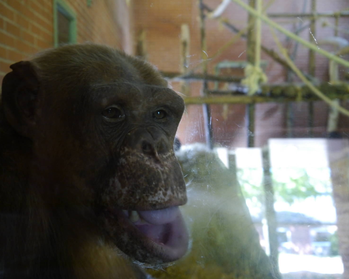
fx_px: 351
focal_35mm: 34
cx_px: 166
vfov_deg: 43.4
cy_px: 141
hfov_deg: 52.8
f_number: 3.8
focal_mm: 16
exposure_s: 1/13
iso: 800
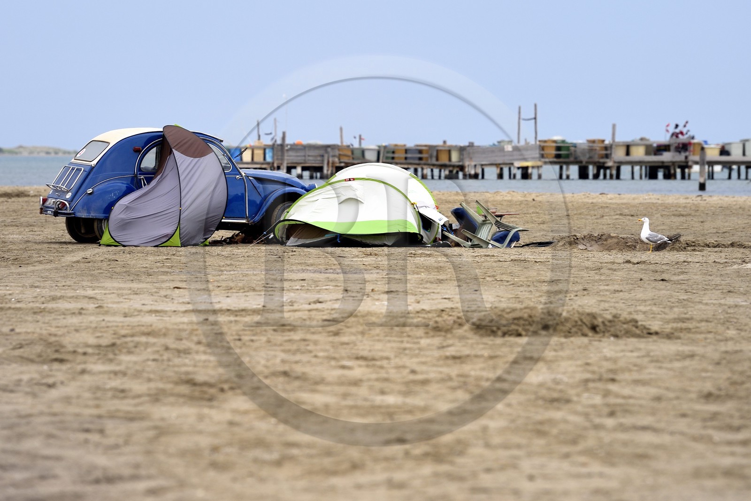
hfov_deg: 10.3
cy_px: 250
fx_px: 4171
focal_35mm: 200
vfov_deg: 6.9
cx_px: 376
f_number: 5
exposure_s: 1/1000
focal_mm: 200
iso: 200
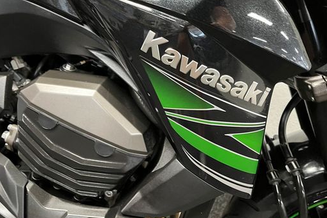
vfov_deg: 38.6
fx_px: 309
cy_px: 81
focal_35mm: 34
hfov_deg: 55.8
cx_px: 163
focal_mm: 5.1
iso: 400
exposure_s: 1/33
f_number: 1.6
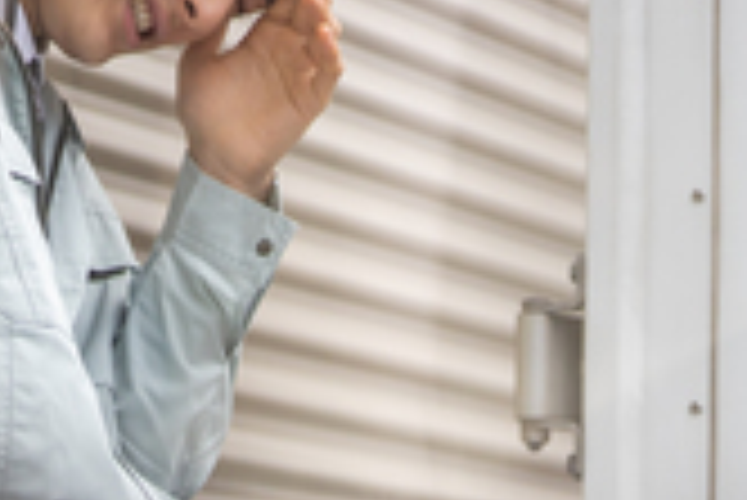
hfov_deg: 5.0
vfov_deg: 3.4
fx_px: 8390
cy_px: 41
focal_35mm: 404
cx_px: -652
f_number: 1.4
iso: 400
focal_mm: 105
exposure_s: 1/8000
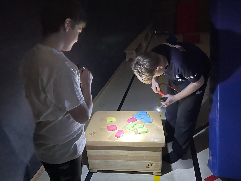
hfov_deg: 69.4
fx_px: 174
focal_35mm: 25
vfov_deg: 54.9
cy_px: 90
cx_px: 120
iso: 1250
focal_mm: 5.1
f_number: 1.6
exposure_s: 1/25
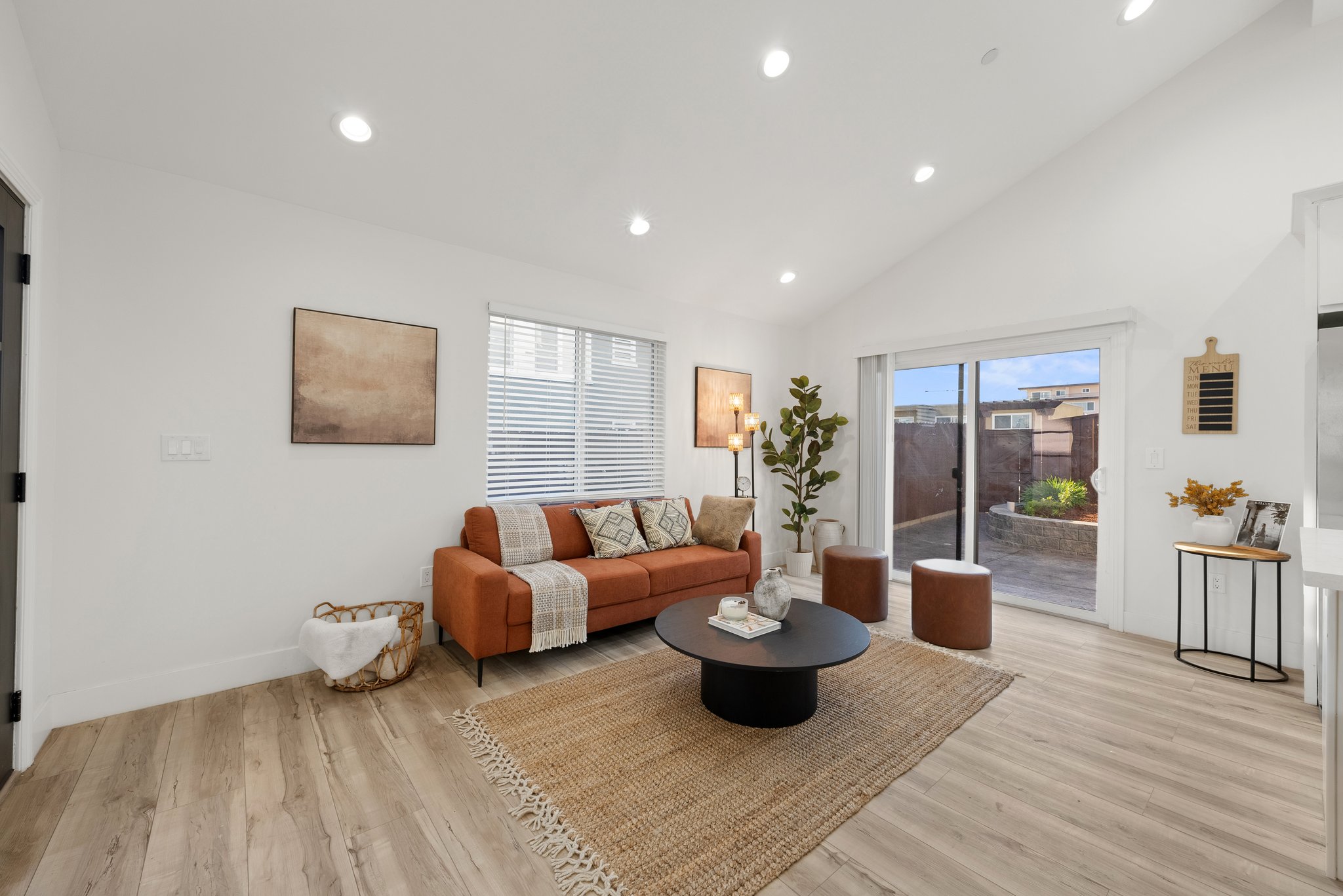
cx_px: 672
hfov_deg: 104.2
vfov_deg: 81.3
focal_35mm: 14
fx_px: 522
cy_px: 448
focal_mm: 14
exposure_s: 1/15
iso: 640
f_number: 8
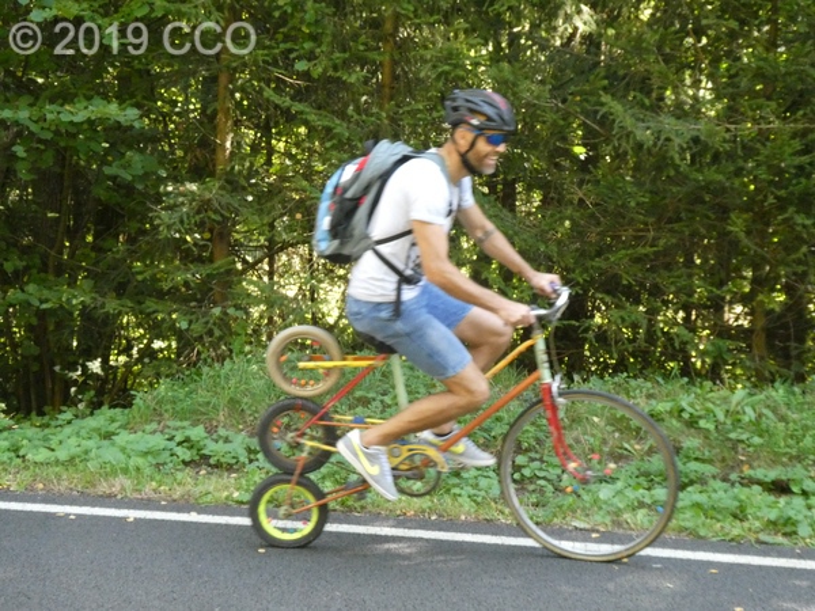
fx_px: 1530
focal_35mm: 65
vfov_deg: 22.6
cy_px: 306
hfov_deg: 29.8
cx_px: 408
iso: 1000
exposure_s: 1/125
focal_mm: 11.7
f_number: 4.4
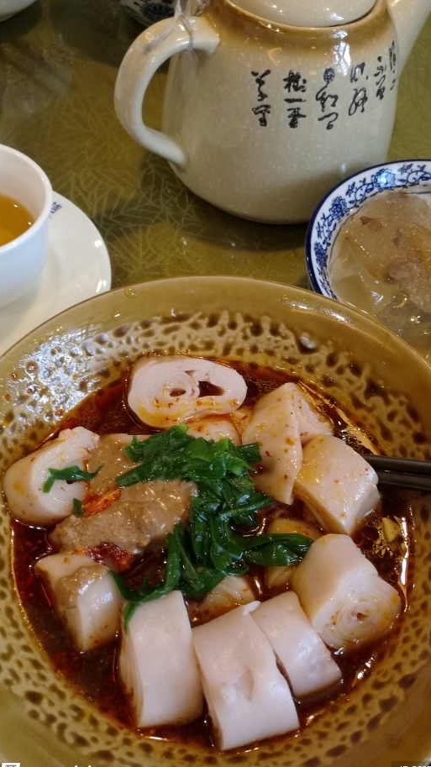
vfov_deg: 59.4
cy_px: 356
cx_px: 263
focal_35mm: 33
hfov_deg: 35.5
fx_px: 671
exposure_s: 1/33.3
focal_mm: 4.04
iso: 200
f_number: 2
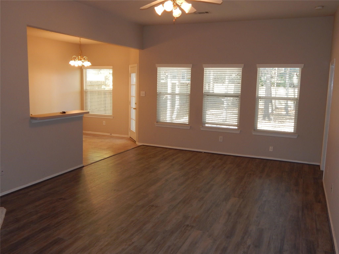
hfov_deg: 58.4
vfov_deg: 45.4
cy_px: 127
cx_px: 170
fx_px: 304
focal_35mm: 31
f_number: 3.2
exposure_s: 1/30
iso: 200
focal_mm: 5.6
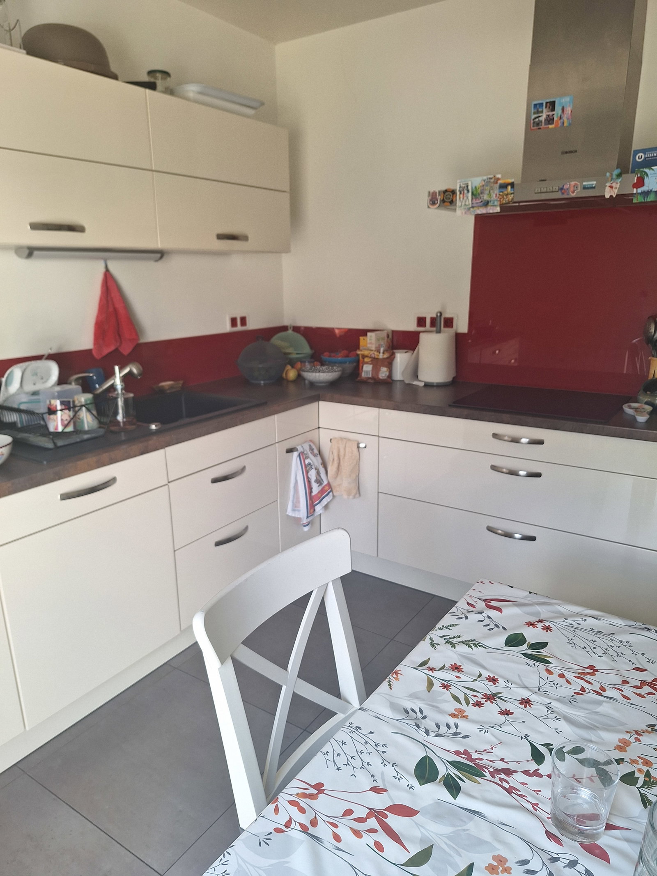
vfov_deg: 73.9
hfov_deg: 58.9
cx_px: 328
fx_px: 582
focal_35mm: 23
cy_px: 438
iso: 50
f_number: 1.8
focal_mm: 5.54
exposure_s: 1/50
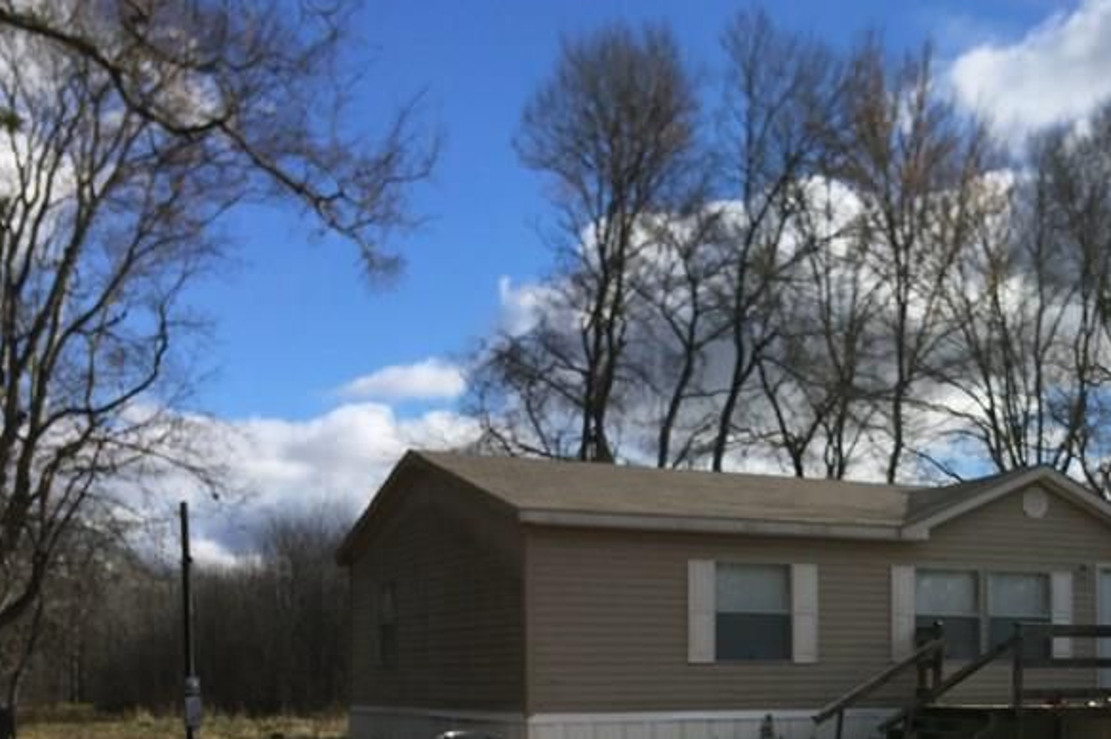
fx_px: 1635
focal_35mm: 53
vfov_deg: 24.7
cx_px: 886
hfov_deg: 36.3
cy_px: 670
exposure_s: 1/1637
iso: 25
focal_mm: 4.15
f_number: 2.2
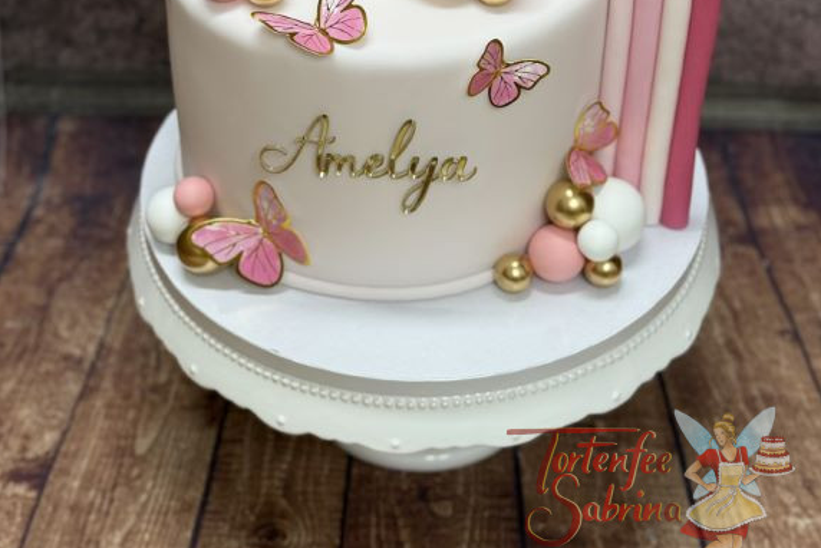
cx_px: 410
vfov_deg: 20.0
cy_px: 82
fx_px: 1529
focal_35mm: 67
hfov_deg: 30.1
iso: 50
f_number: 1.78
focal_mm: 6.76
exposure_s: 1/50
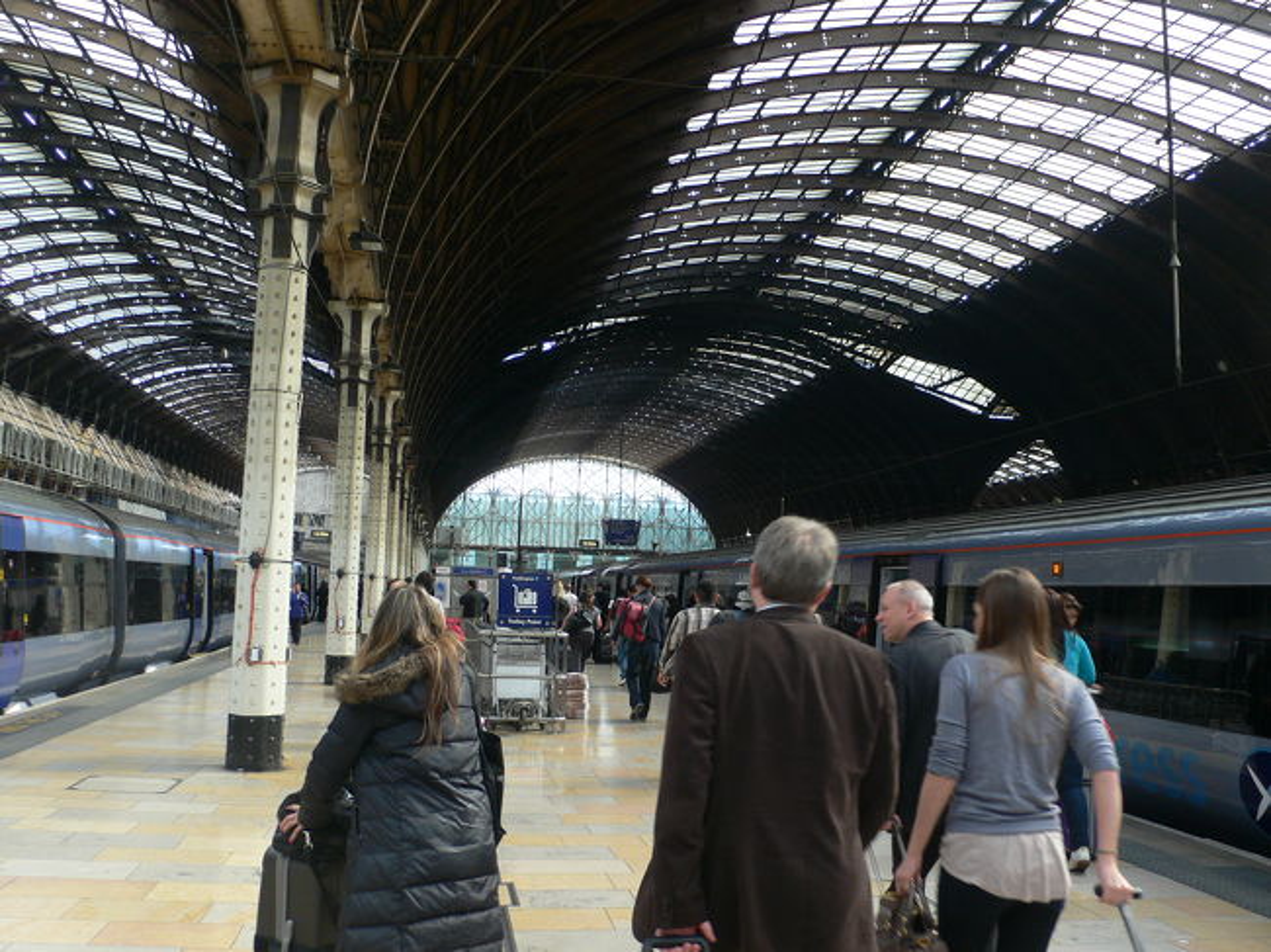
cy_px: 476
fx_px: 1248
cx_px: 636
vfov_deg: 41.8
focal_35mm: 34
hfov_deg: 54.0
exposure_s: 1/50
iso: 80
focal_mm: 6.3
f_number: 2.8
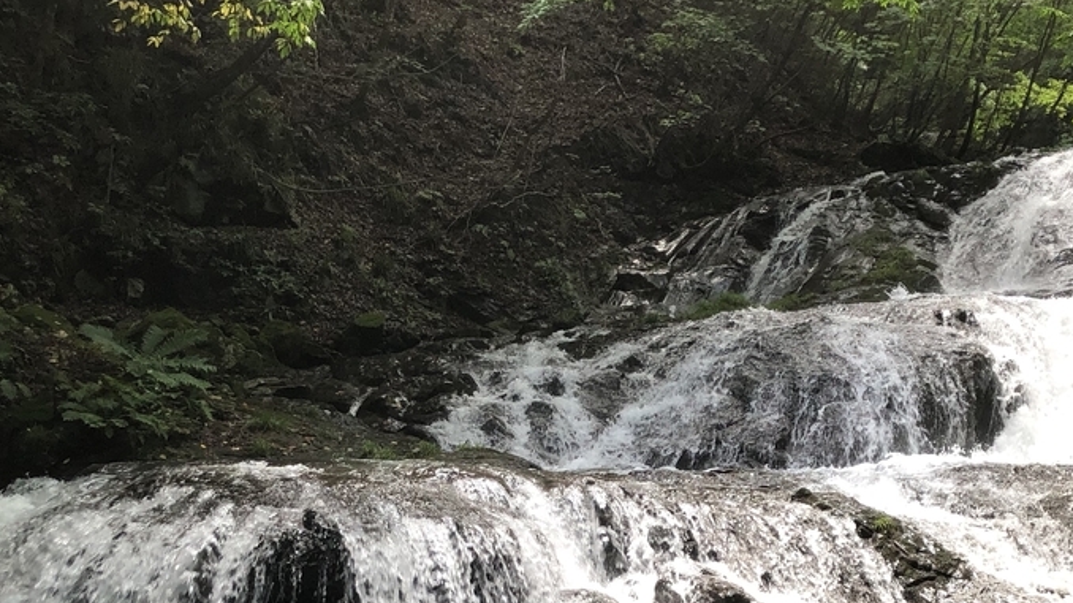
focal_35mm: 54
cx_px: 639
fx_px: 1536
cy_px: 627
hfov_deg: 38.4
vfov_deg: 21.3
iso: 50
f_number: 1.8
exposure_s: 1/120
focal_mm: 3.99
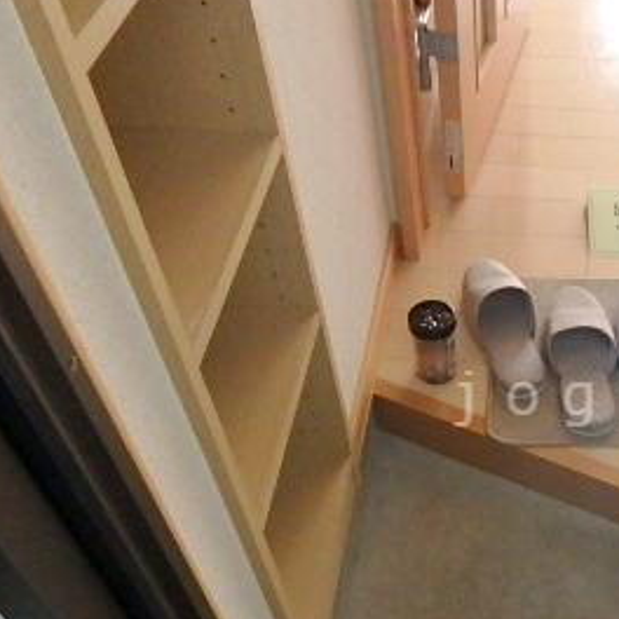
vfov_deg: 37.3
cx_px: 614
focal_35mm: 45
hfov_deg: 34.3
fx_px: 910
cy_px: 399
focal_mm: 3.7
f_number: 3.5
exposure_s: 1/15
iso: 800
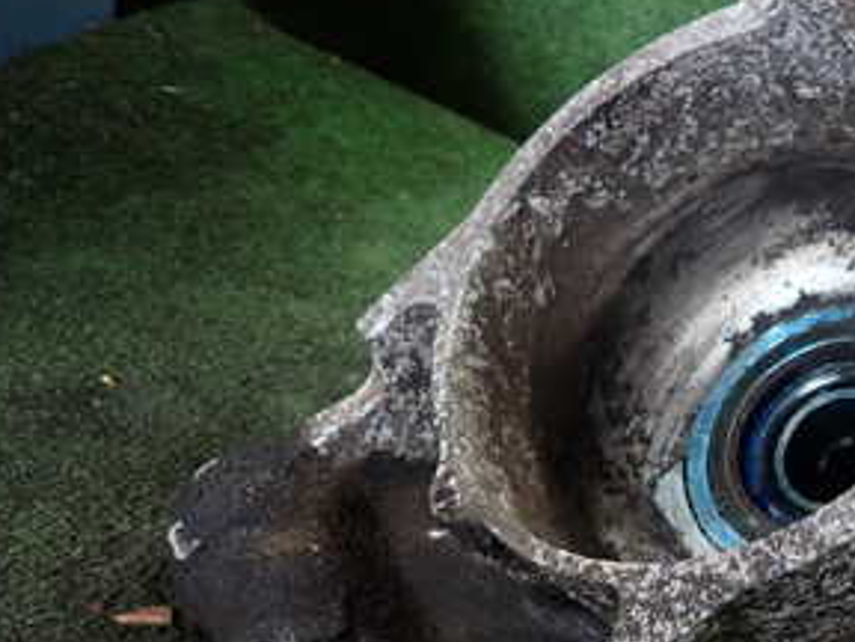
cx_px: 662
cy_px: 559
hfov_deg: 35.8
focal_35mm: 52
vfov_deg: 27.2
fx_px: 1284
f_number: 2
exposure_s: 1/60
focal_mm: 4.5
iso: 200
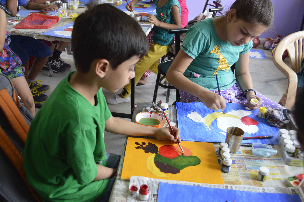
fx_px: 304
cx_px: 152
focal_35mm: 36
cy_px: 101
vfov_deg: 36.8
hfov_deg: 53.2
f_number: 4
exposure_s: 1/60
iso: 400
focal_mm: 24
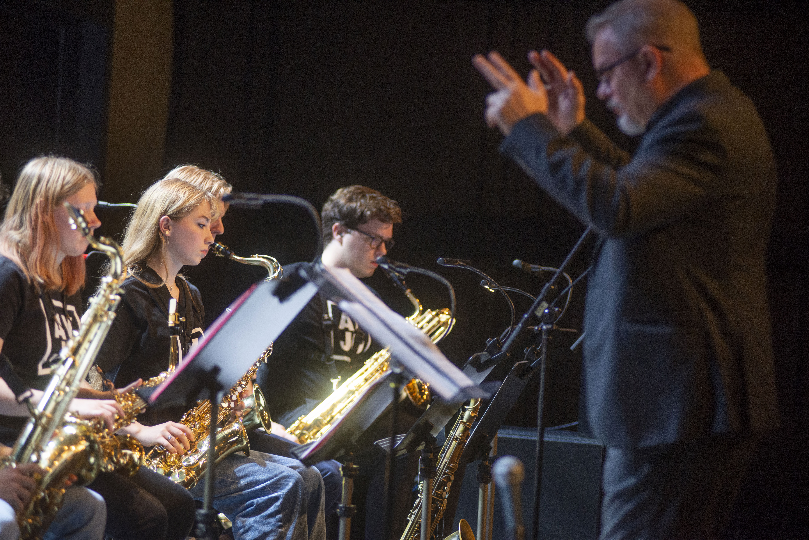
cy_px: 270
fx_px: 2810
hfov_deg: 16.4
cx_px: 404
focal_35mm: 125
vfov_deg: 11.0
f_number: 2.8
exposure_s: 1/250
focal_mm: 125
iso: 1600
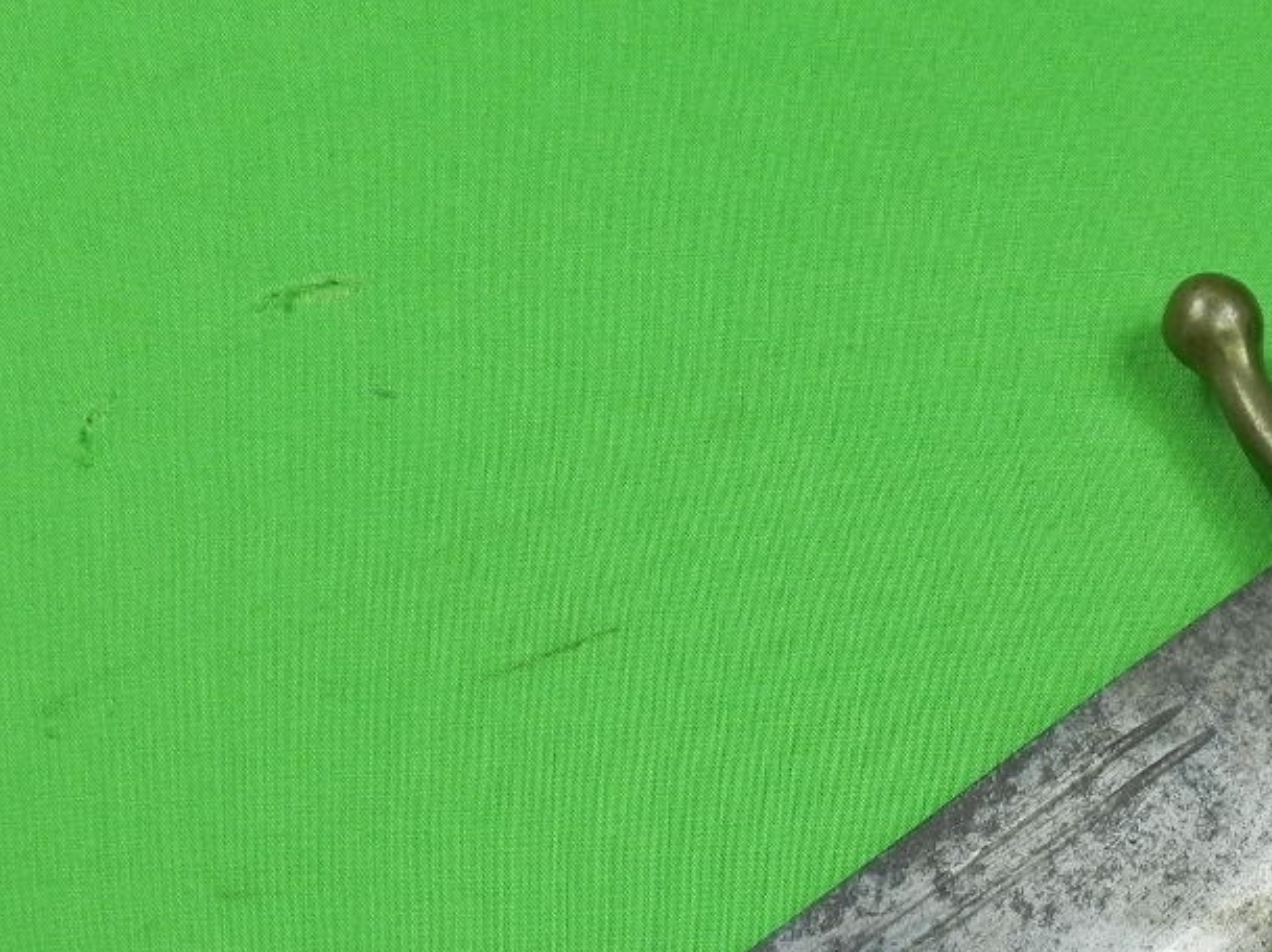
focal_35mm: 122
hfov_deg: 16.0
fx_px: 4480
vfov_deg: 12.0
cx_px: 1019
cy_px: 917
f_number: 3.5
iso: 187
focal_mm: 10.3
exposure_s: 1/125
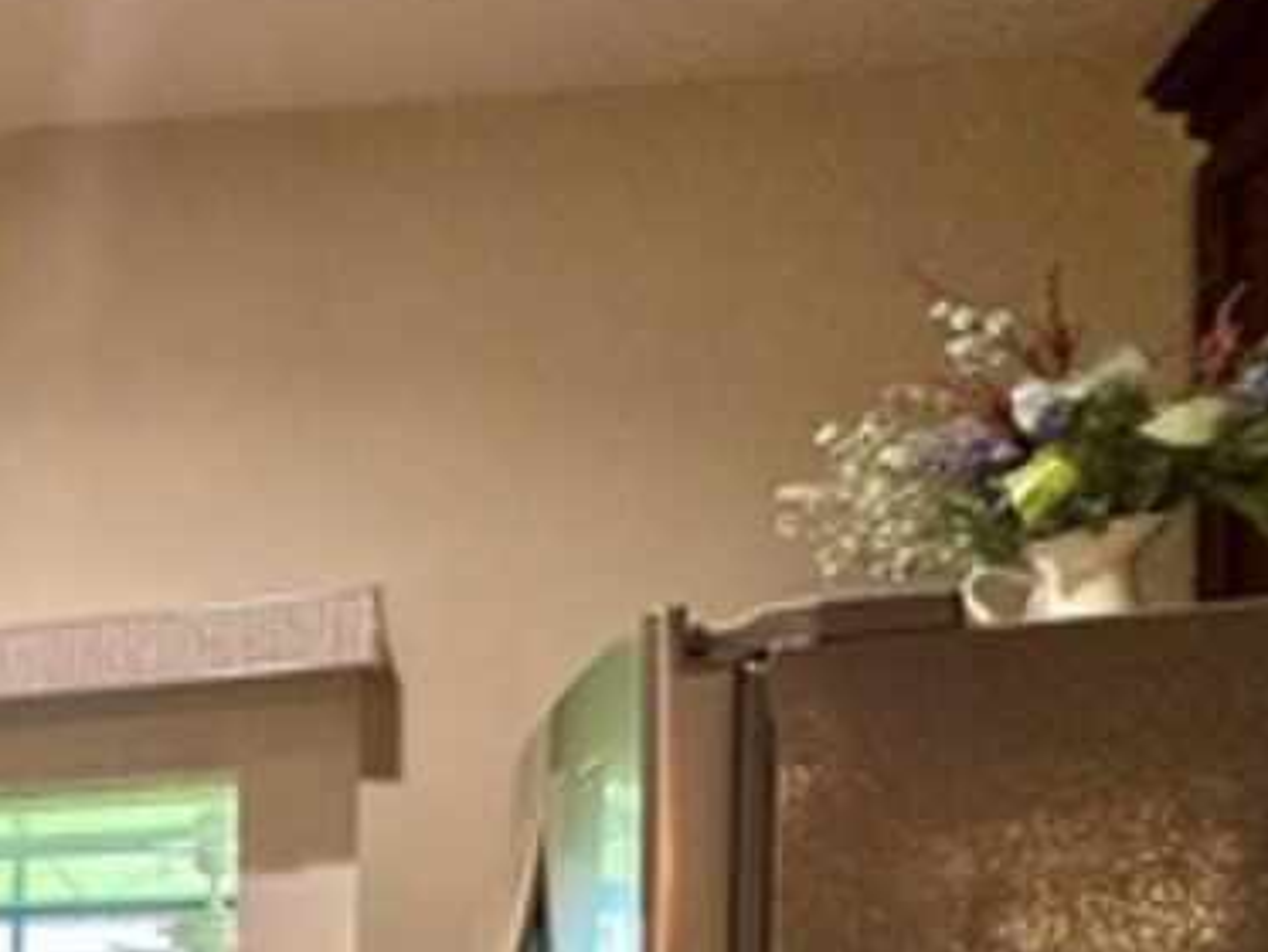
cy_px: 1091
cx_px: -823
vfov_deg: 27.3
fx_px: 1759
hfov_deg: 24.9
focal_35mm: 48
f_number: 2.2
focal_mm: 2.22
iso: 250
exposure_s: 1/120
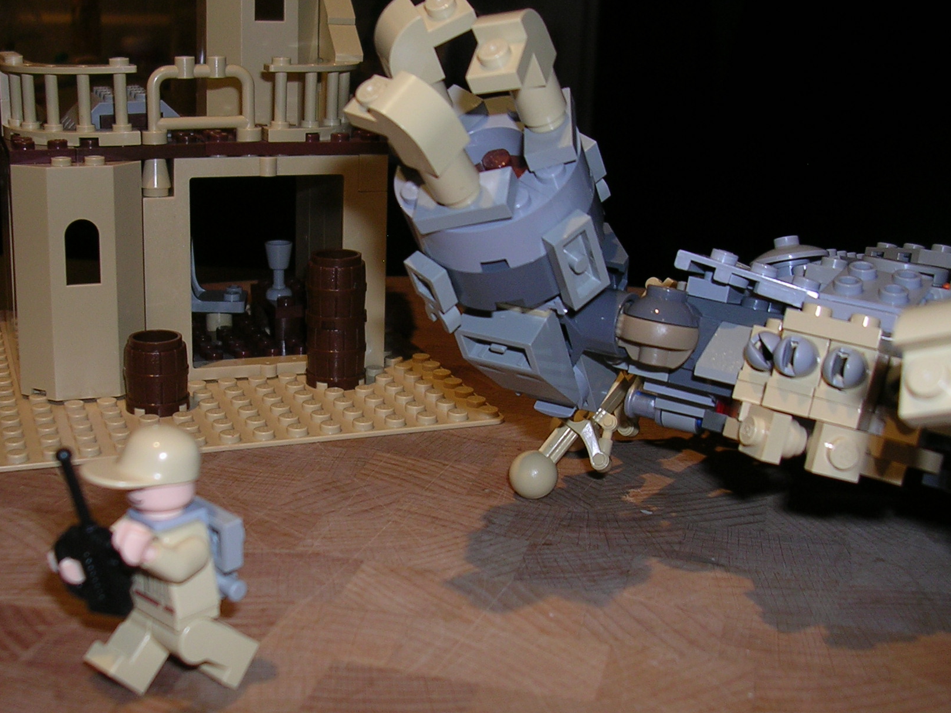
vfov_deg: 30.3
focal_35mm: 48
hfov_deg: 39.5
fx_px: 1319
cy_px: 368
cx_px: 400
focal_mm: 5.8
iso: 50
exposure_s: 1/60.1
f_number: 2.8
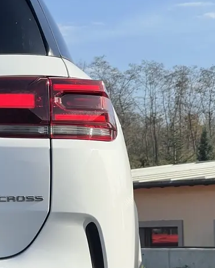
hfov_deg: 9.4
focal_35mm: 164
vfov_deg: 11.7
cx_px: 38
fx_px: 1304
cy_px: 169
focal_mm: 9
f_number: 2.8
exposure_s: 1/699
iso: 32
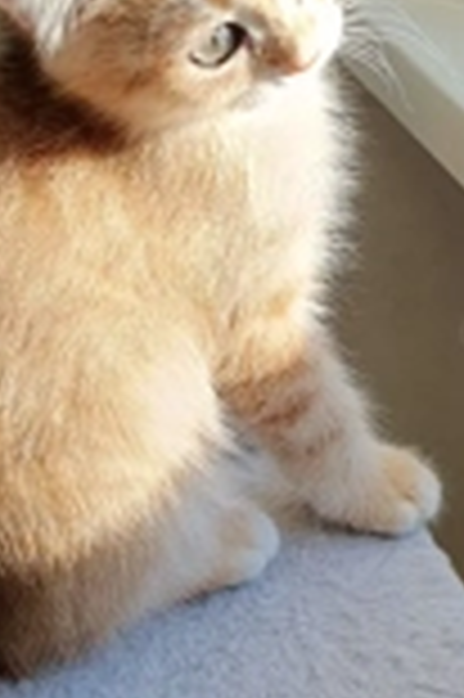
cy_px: 302
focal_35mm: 70
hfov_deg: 18.8
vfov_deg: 28.8
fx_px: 1356
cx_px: -9
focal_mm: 4.32
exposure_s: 1/192
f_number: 2.4
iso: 50
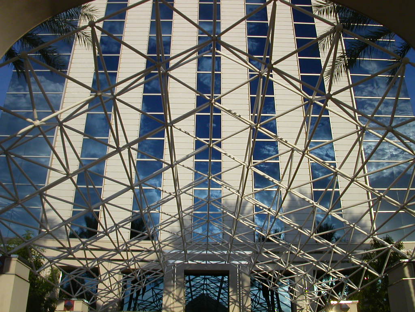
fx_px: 444
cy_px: 156
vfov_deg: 38.7
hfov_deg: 50.1
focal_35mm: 37
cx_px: 208
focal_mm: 5.6
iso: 100
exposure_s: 1/912
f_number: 4.5
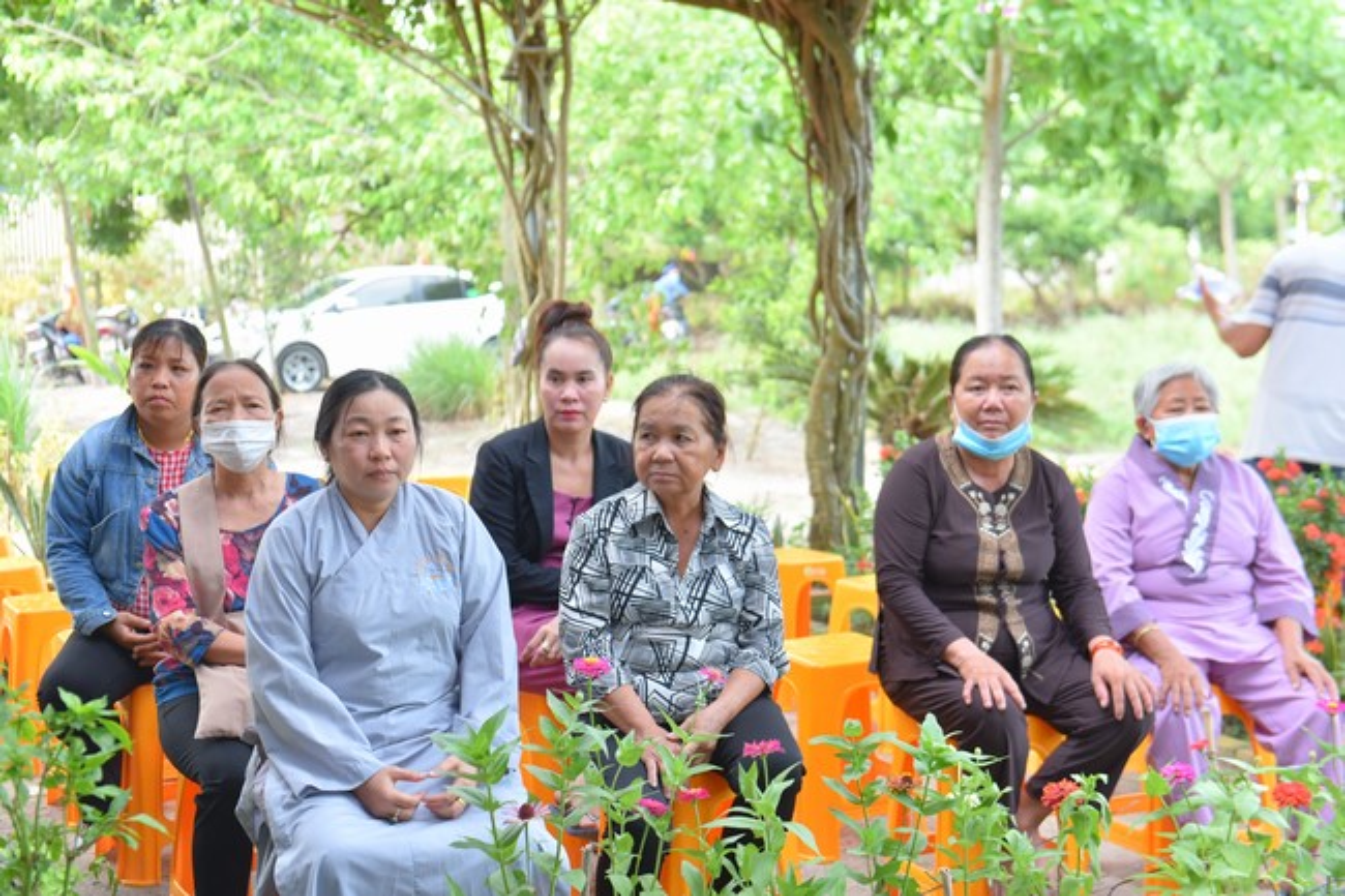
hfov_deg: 36.3
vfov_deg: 24.6
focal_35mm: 55
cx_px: 672
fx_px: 2054
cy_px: 448
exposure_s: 1/80
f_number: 3.5
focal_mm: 55
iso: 250
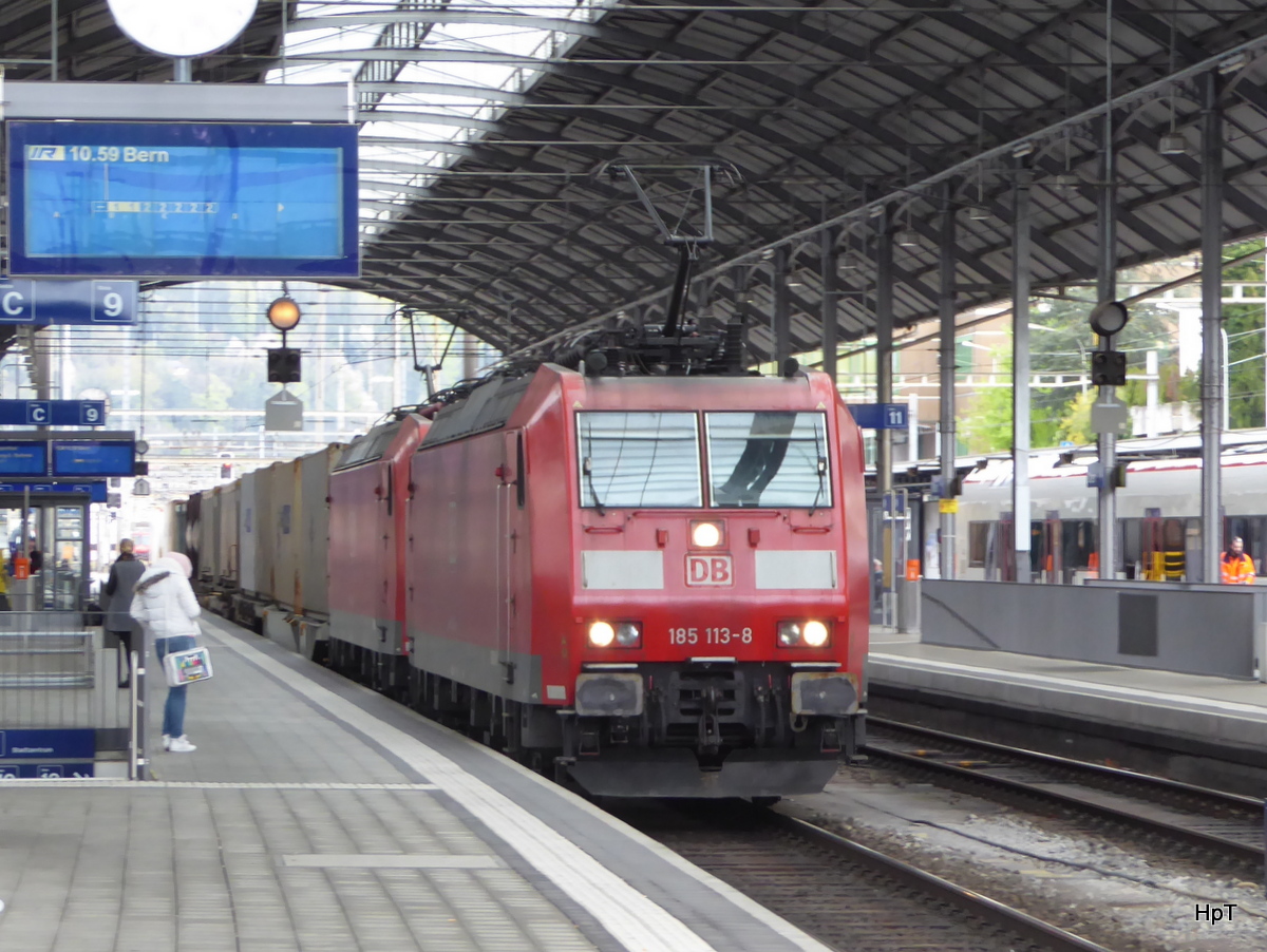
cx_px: 634
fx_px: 3920
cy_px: 476
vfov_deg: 13.9
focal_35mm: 107
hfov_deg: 18.4
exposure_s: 1/60
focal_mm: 17.5
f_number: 5
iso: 250
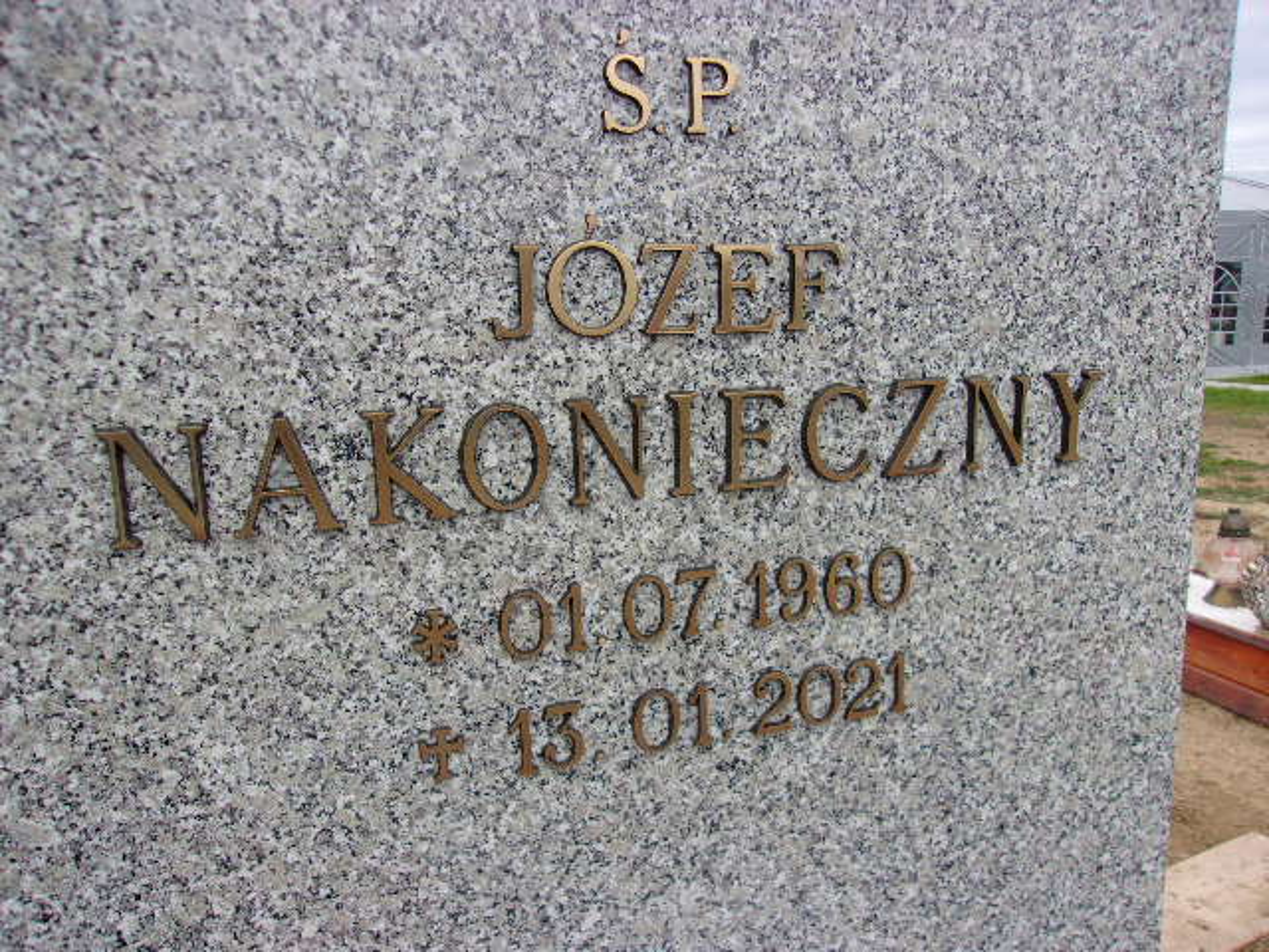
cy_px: 476
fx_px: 990
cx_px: 634
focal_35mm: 27
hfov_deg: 65.3
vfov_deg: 51.4
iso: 80
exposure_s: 1/240
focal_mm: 4.9
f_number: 3
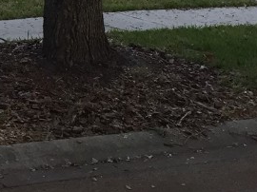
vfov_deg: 12.6
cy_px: -116
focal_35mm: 110
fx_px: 816
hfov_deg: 16.5
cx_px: -110
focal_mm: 4.15
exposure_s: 1/30
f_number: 2.2
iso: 40
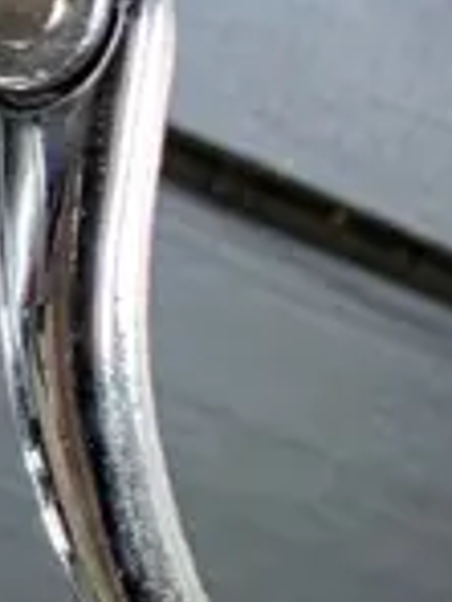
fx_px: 3134
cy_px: 1444
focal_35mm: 180
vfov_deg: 9.7
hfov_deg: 7.1
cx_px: -1042
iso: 64
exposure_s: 1/121
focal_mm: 4.25
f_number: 1.8
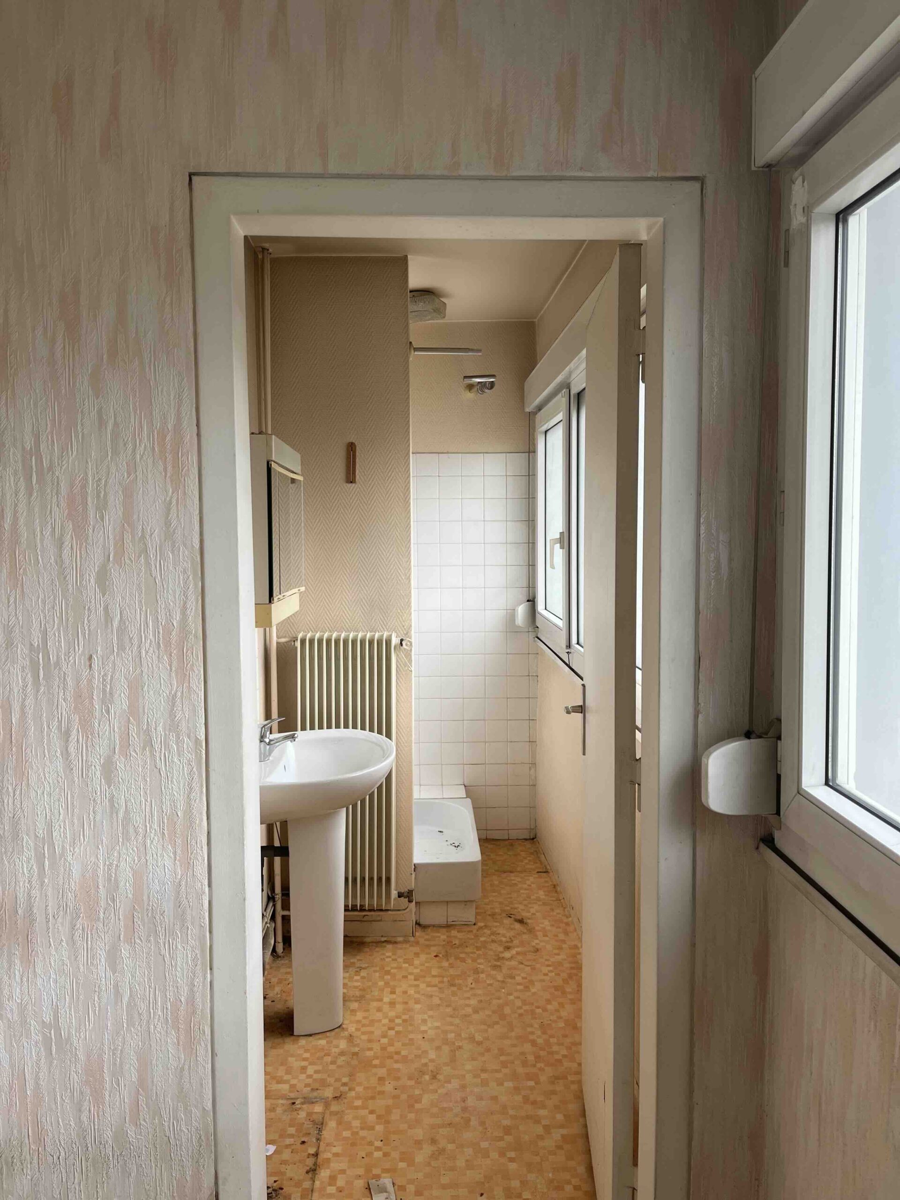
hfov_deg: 53.1
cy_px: 600
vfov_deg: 67.3
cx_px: 450
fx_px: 901
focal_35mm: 26
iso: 50
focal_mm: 5.1
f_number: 1.6
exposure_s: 1/317
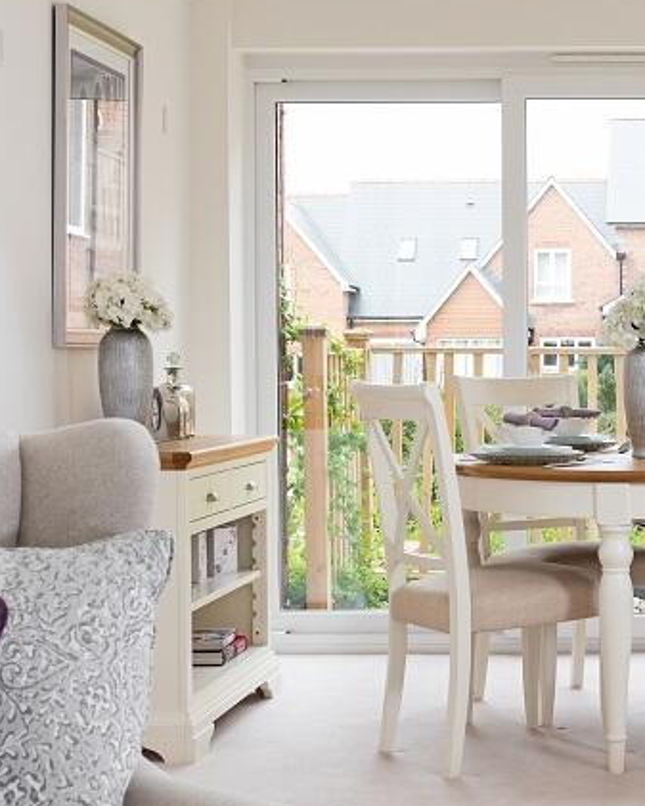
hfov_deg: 19.1
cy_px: 491
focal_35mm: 78
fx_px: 1861
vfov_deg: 24.4
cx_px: 641
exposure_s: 1/30
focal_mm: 35
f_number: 9
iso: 250
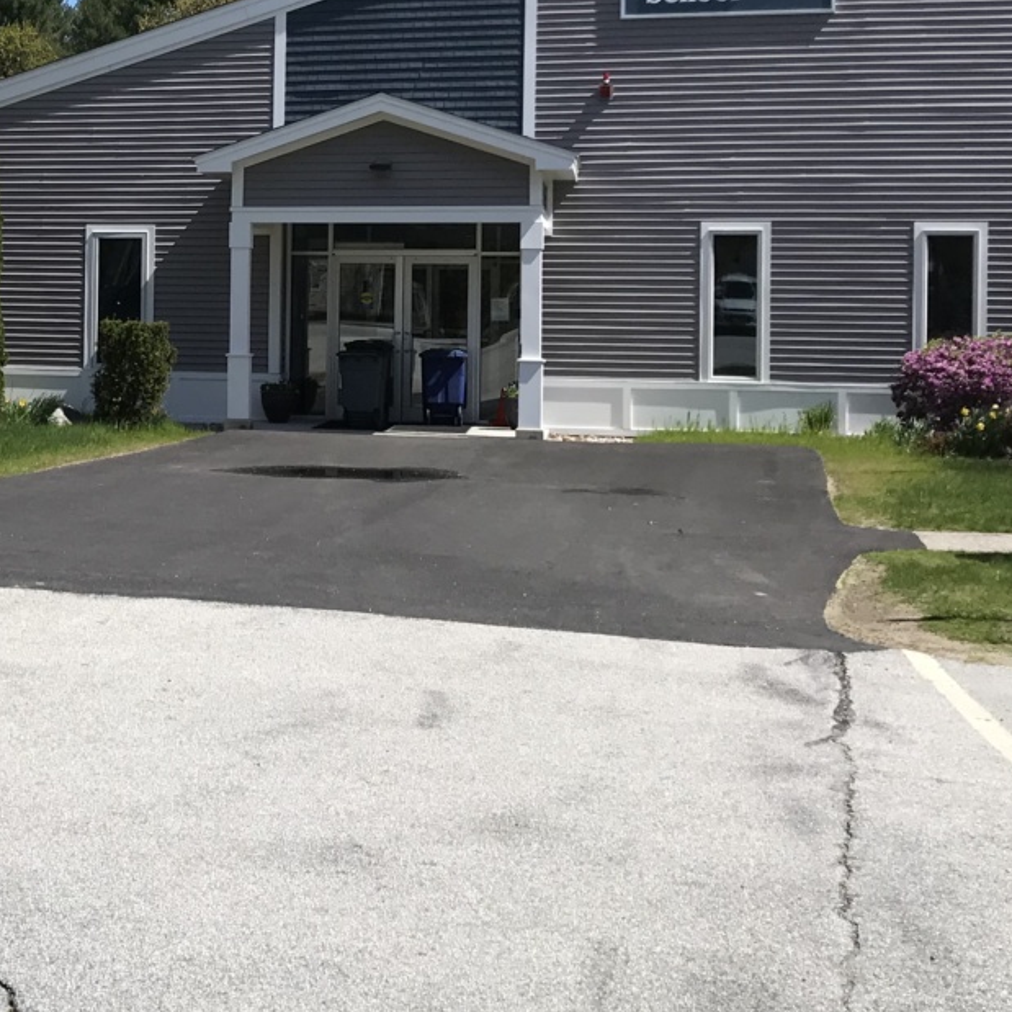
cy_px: 270
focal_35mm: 64
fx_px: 2117
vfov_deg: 26.6
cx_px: -13
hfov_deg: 25.5
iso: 20
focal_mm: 3.99
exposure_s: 1/2817
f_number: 1.8
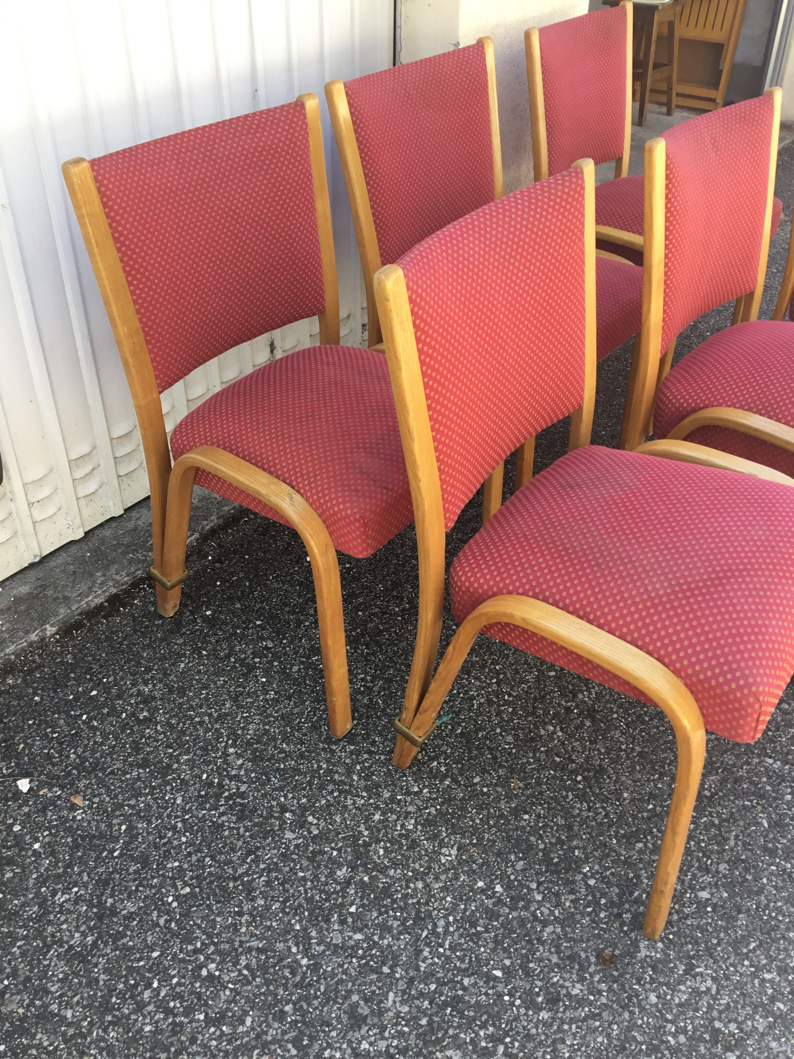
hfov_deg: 45.4
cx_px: 397
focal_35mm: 31
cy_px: 530
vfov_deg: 58.4
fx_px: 948
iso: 25
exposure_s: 1/113
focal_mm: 3.3
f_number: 2.4
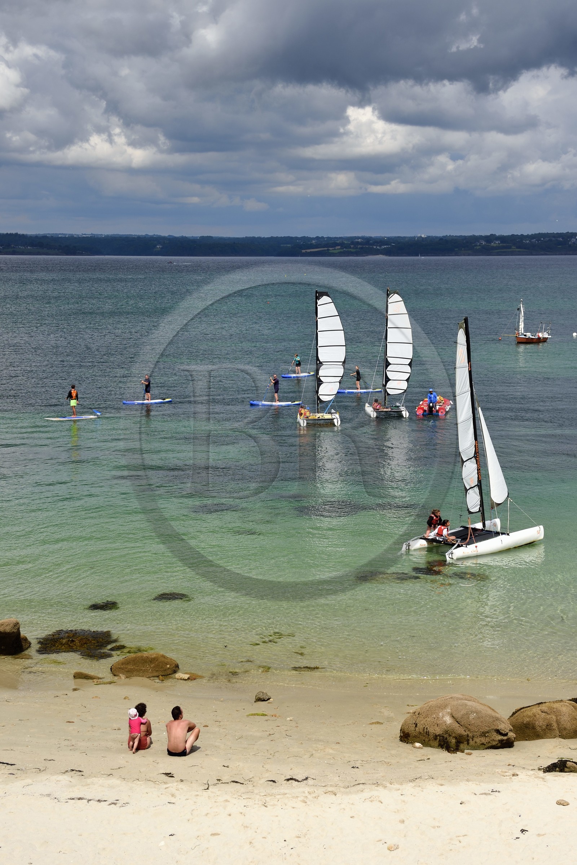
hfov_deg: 24.6
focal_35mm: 55
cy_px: 432
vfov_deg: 36.3
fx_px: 1323
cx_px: 288
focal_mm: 55
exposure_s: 1/500
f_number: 10
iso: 200
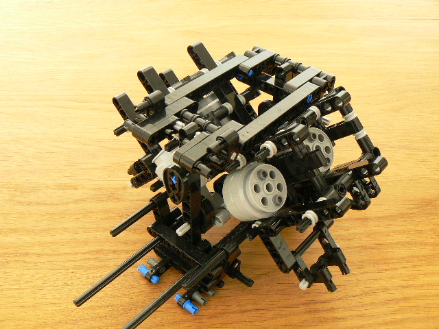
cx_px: 220
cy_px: 164
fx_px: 457
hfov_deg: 51.4
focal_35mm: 36
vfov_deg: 39.7
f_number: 4.5
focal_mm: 6
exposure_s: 2
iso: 100
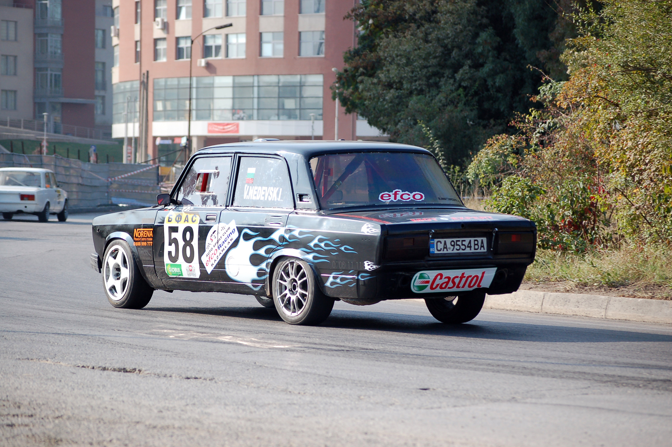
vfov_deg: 11.4
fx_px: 2238
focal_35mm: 120
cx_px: 336
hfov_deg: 17.1
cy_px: 224
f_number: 4.5
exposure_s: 1/1000
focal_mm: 80
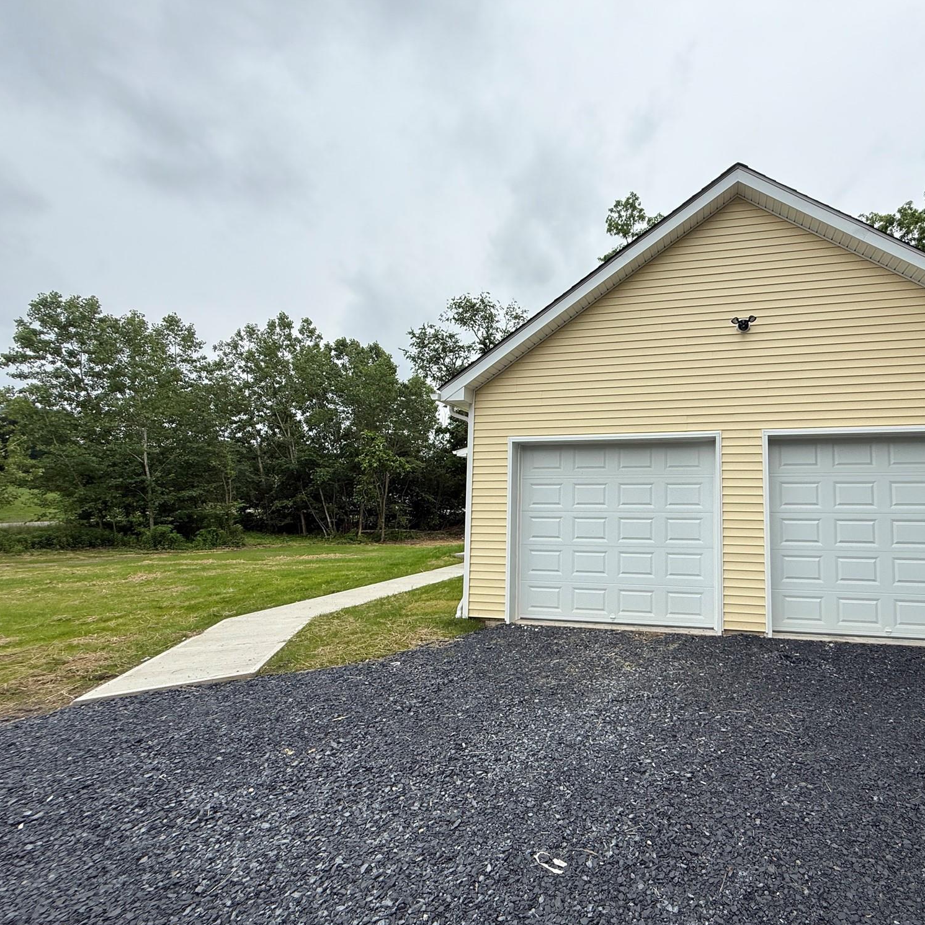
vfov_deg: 84.0
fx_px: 514
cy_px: 464
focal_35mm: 17
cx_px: 614
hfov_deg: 81.3
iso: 50
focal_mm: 2.22
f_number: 2.2
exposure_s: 1/1068
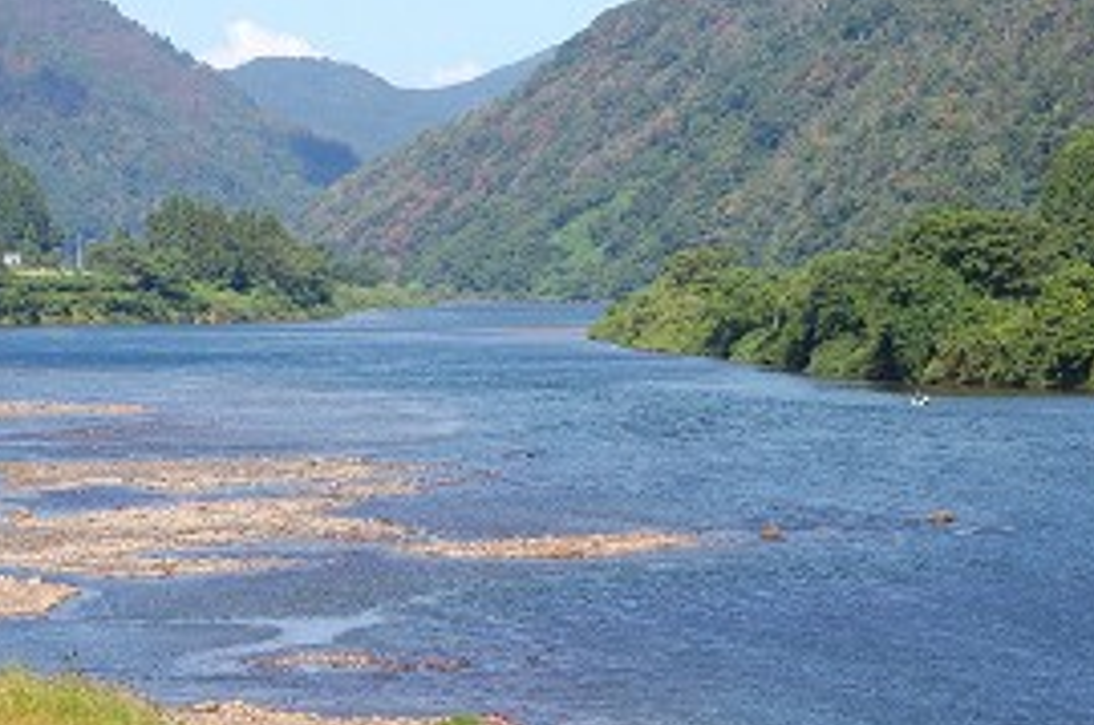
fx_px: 4456
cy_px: 160
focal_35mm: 147
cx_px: 502
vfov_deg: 9.3
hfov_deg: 14.0
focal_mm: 55
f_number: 8
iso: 200
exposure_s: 1/320
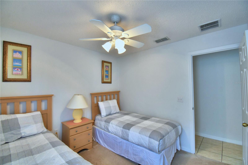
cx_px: 124
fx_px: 103
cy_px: 82
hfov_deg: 100.4
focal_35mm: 15
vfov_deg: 77.3
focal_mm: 10
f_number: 4.5
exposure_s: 1/80
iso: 400
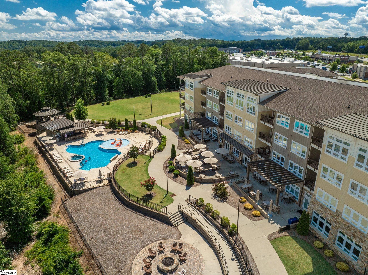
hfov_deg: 71.6
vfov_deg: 56.8
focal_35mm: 24
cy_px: 138
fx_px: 255
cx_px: 184
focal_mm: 12.29
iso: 100
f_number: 4.5
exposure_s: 1/200
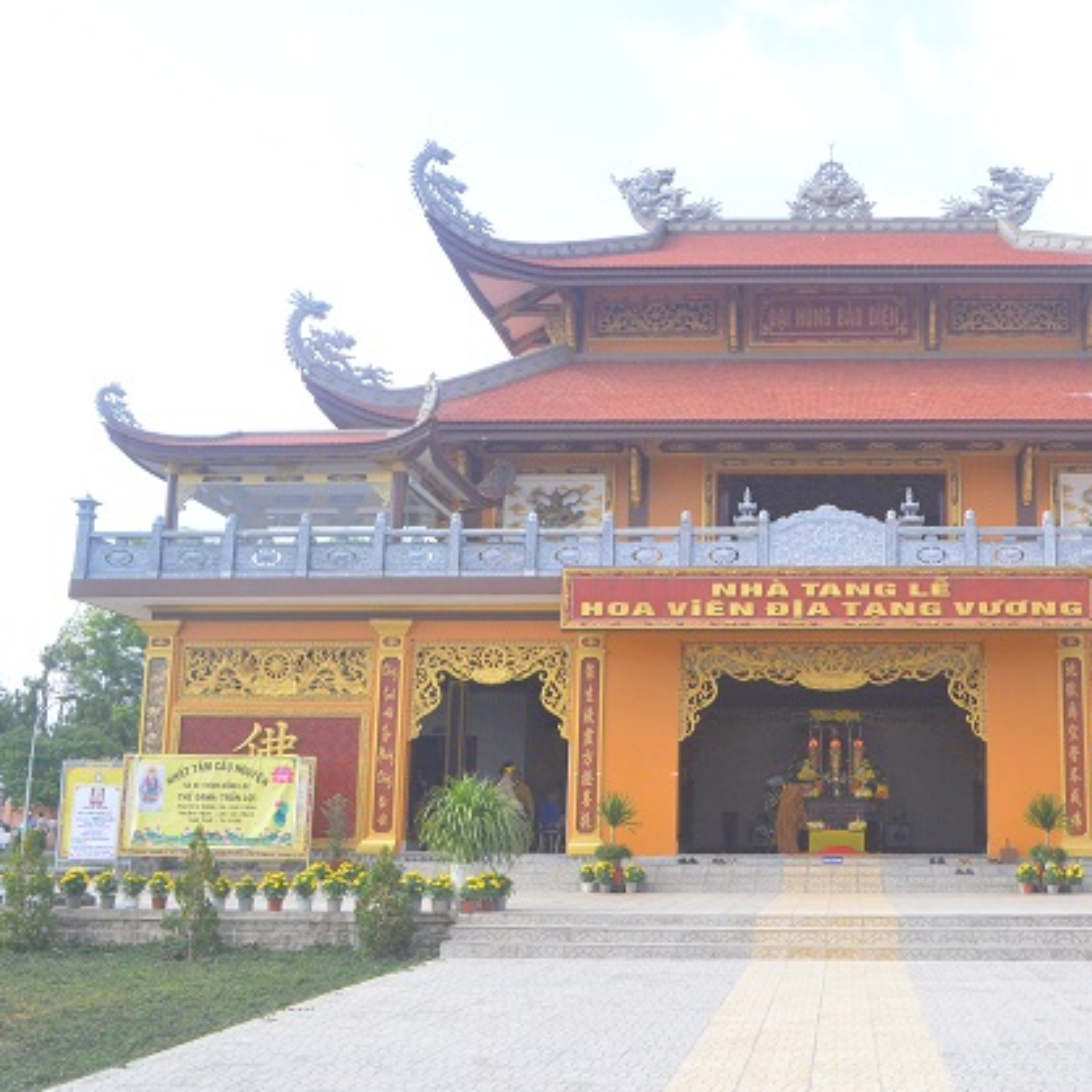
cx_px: 804
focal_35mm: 39
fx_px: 1392
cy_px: 546
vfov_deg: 42.8
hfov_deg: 41.7
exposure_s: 1/800
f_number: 14
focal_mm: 20
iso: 3200
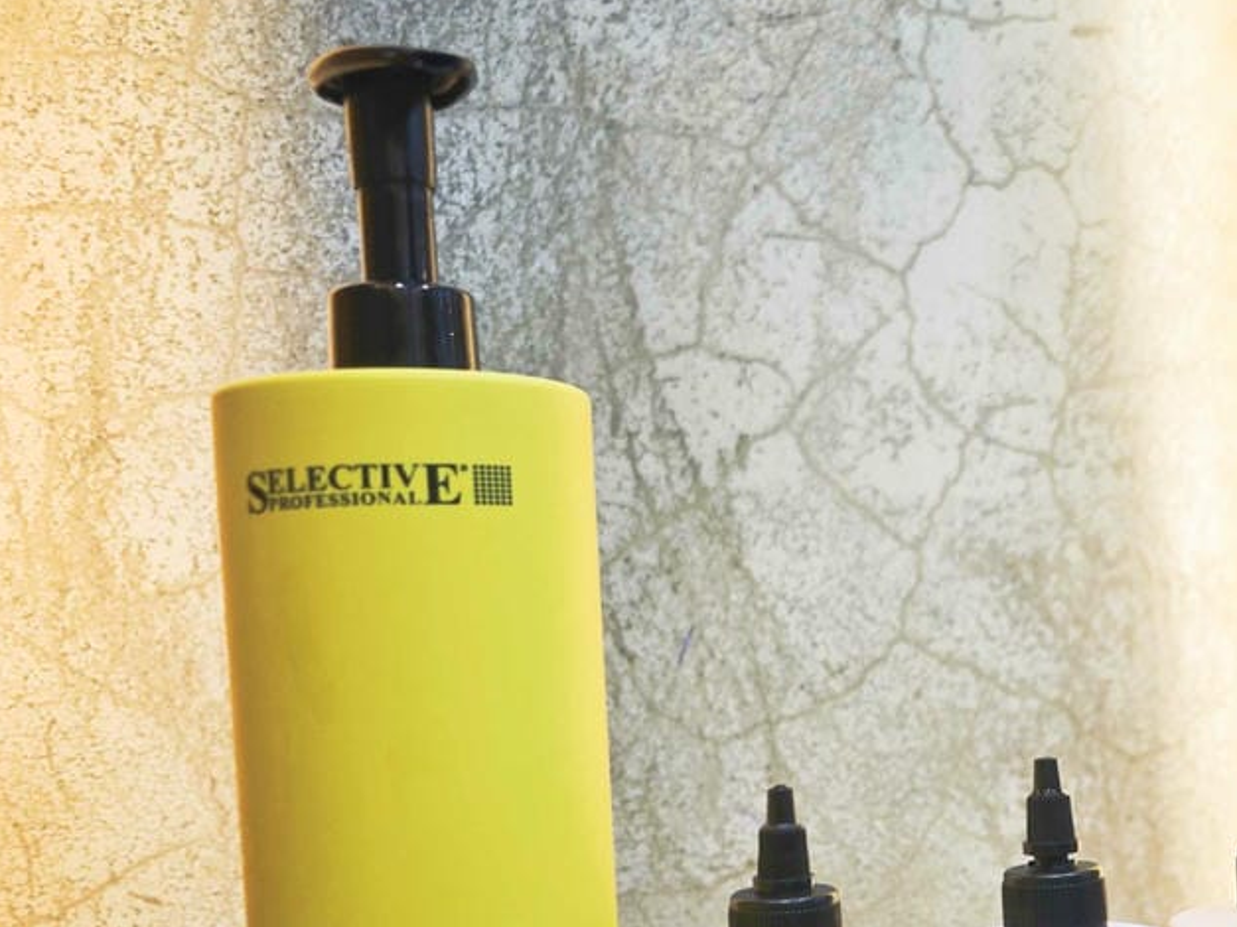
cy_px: 775
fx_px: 1572
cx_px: 1022
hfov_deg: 40.8
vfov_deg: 31.8
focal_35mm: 44
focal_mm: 8.72
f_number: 2
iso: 500
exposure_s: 1/100
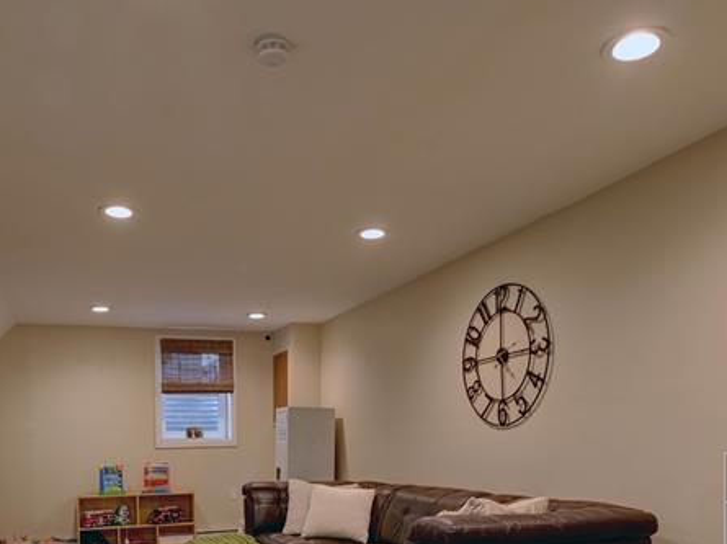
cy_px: 453
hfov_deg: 57.9
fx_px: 651
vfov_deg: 42.8
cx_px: 286
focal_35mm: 31
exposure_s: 1/8
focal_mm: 14
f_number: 9
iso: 640
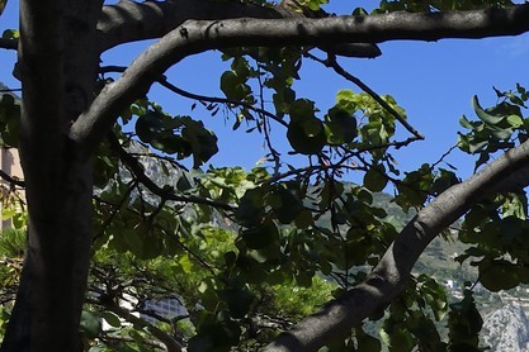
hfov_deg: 17.7
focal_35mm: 92
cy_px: 601
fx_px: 1352
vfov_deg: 13.6
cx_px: 960
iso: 200
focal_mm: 24
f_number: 10
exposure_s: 1/250
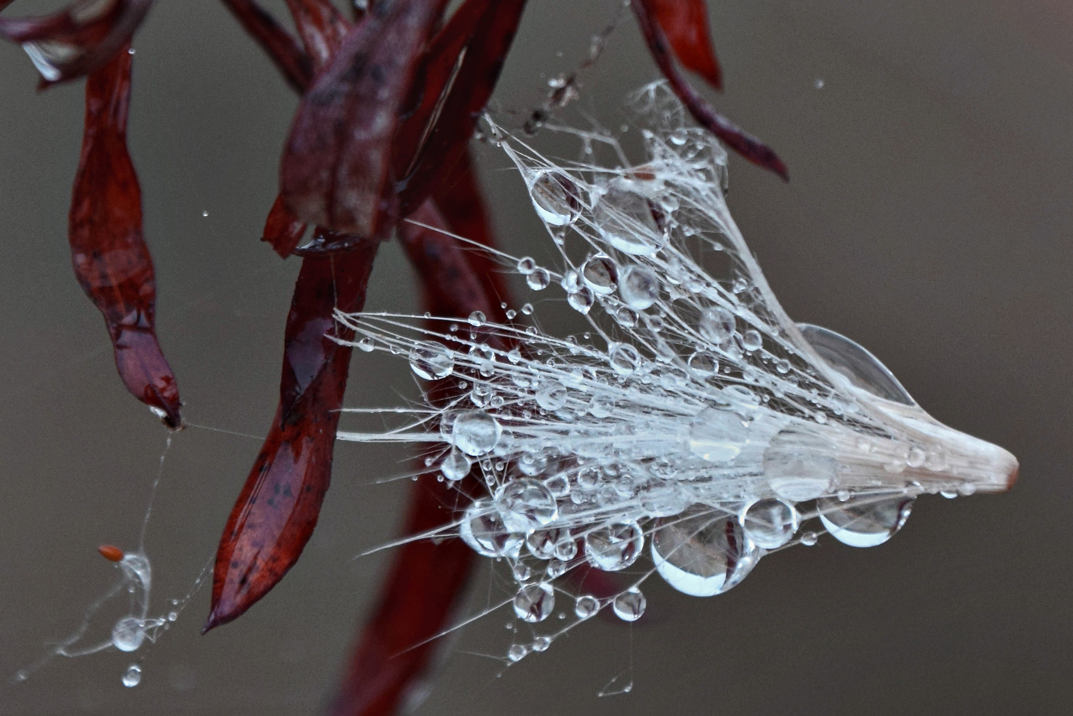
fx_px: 13411
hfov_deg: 4.6
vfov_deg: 3.1
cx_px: 536
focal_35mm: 450
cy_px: 358
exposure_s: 1/250
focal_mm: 300
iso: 560
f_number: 6.3
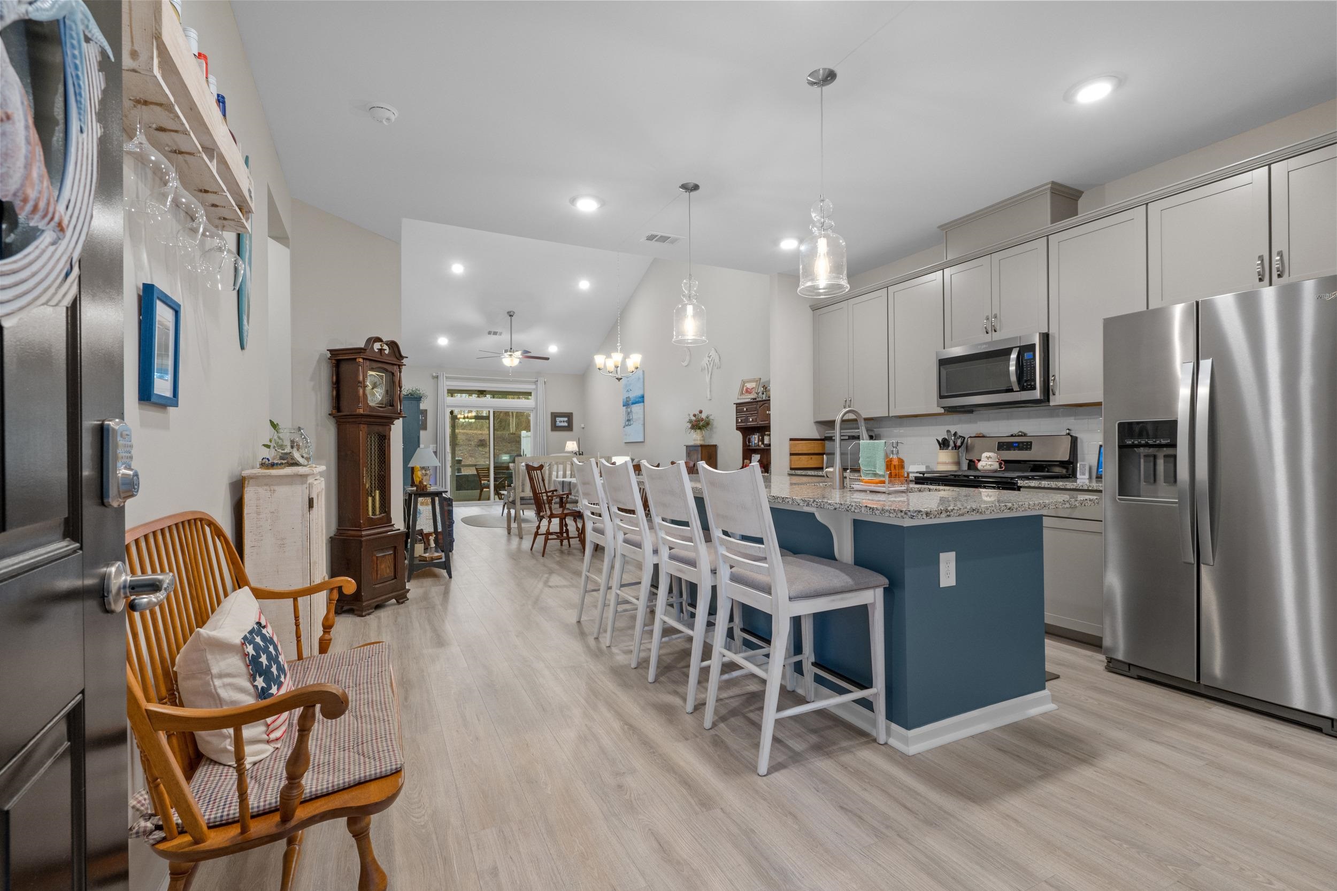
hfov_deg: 96.7
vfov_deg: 73.8
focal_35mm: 16
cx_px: 668
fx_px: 594
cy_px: 446
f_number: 8
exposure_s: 1/15
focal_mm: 16
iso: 1250
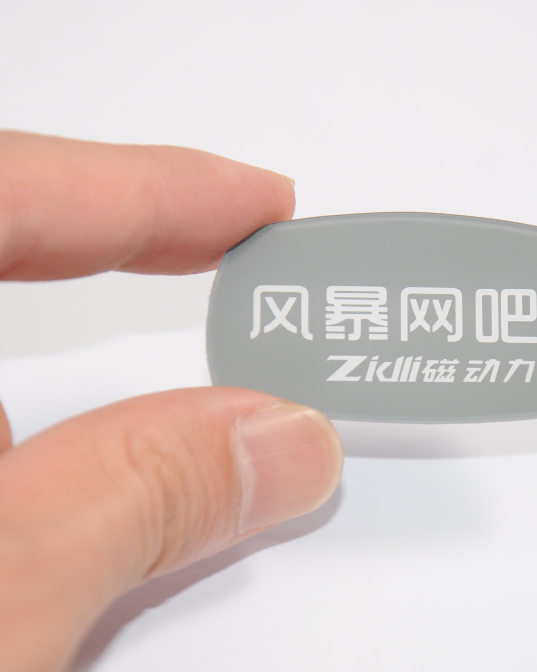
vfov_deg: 8.7
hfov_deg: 6.9
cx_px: 424
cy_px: 336
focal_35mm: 223
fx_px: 4425
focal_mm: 105
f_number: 8
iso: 320
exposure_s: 1/125
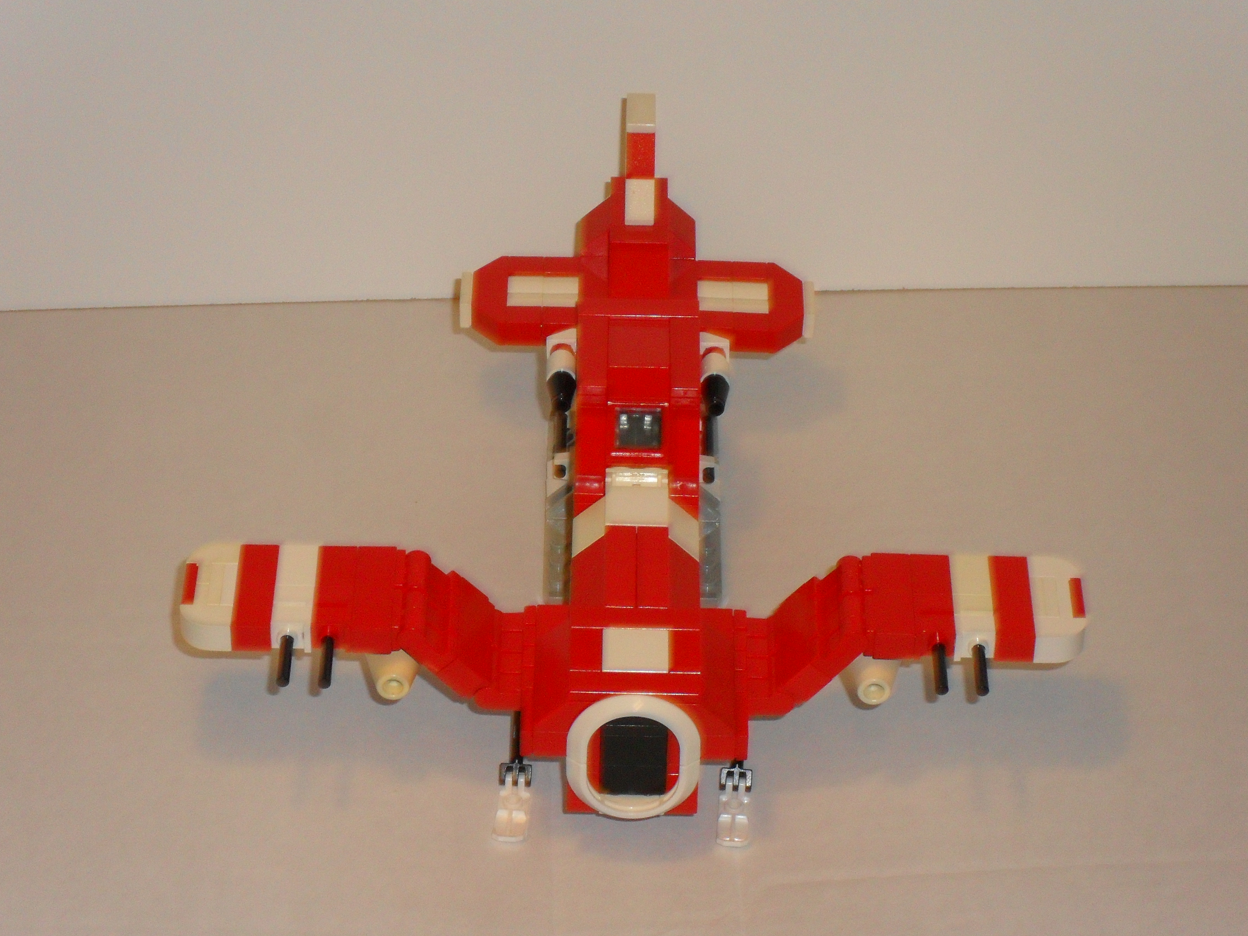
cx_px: 648
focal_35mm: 119
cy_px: 456
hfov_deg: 16.6
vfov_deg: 12.4
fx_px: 4290
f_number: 5.8
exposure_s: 1/60
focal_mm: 18.9
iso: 200
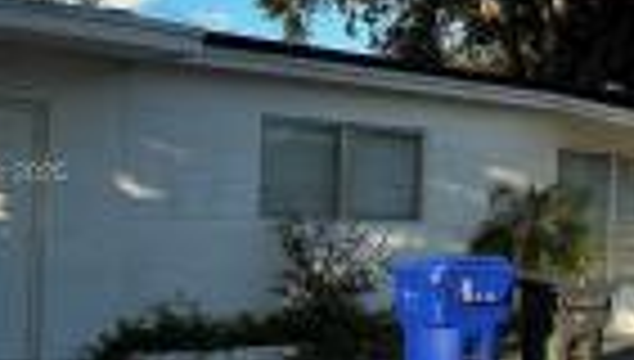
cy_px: 176
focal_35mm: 74
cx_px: 607
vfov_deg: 16.4
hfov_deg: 27.2
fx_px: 1247
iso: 80
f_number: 1.78
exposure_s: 1/1812
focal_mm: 6.86
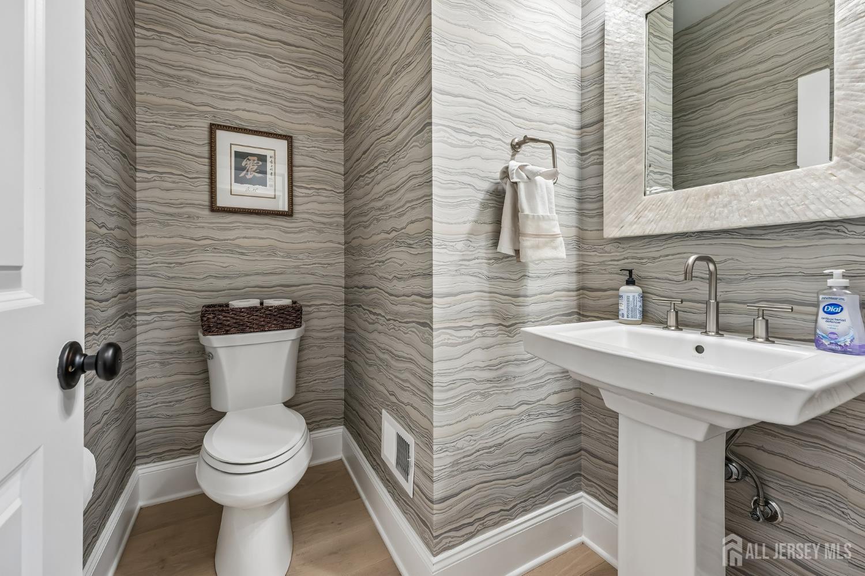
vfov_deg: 81.2
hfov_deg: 104.3
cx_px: 432
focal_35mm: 14
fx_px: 336
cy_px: 288
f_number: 8
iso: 100
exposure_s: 1/2
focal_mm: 14
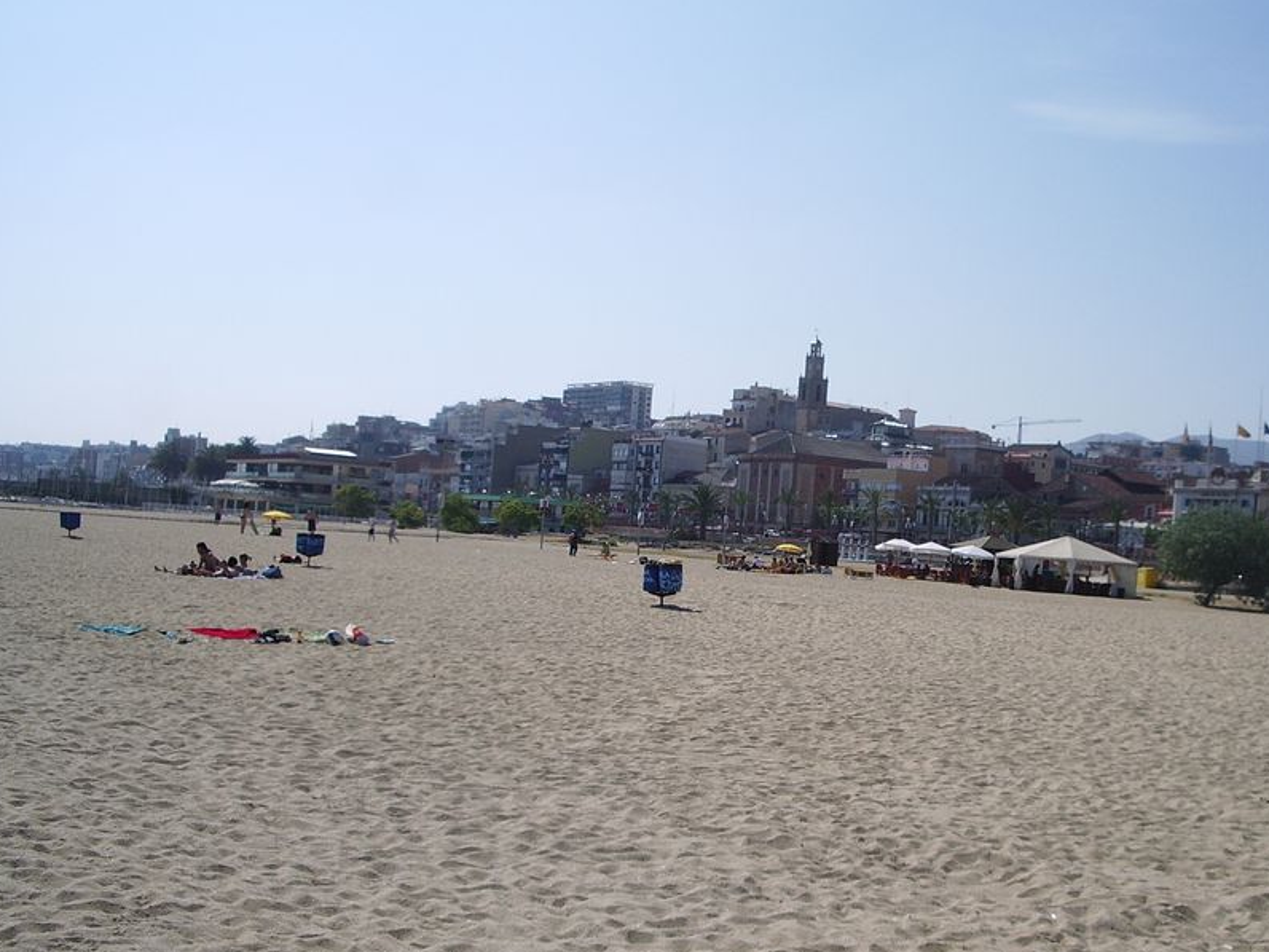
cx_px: 805
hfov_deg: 41.7
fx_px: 1650
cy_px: 529
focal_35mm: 45
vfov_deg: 32.2
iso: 50
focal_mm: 5.8
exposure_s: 1/1000
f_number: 4.3
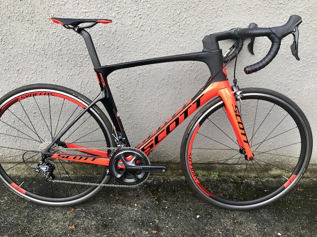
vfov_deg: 49.7
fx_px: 256
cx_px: 158
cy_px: 118
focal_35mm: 28
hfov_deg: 63.4
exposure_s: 1/120
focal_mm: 3.99
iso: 25
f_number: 1.8
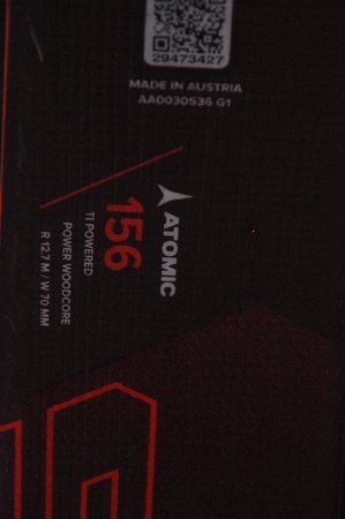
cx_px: 172
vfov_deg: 13.1
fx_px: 2269
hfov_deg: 8.7
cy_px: 260
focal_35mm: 158
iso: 3200
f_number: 9.5
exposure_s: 1/125
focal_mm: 105
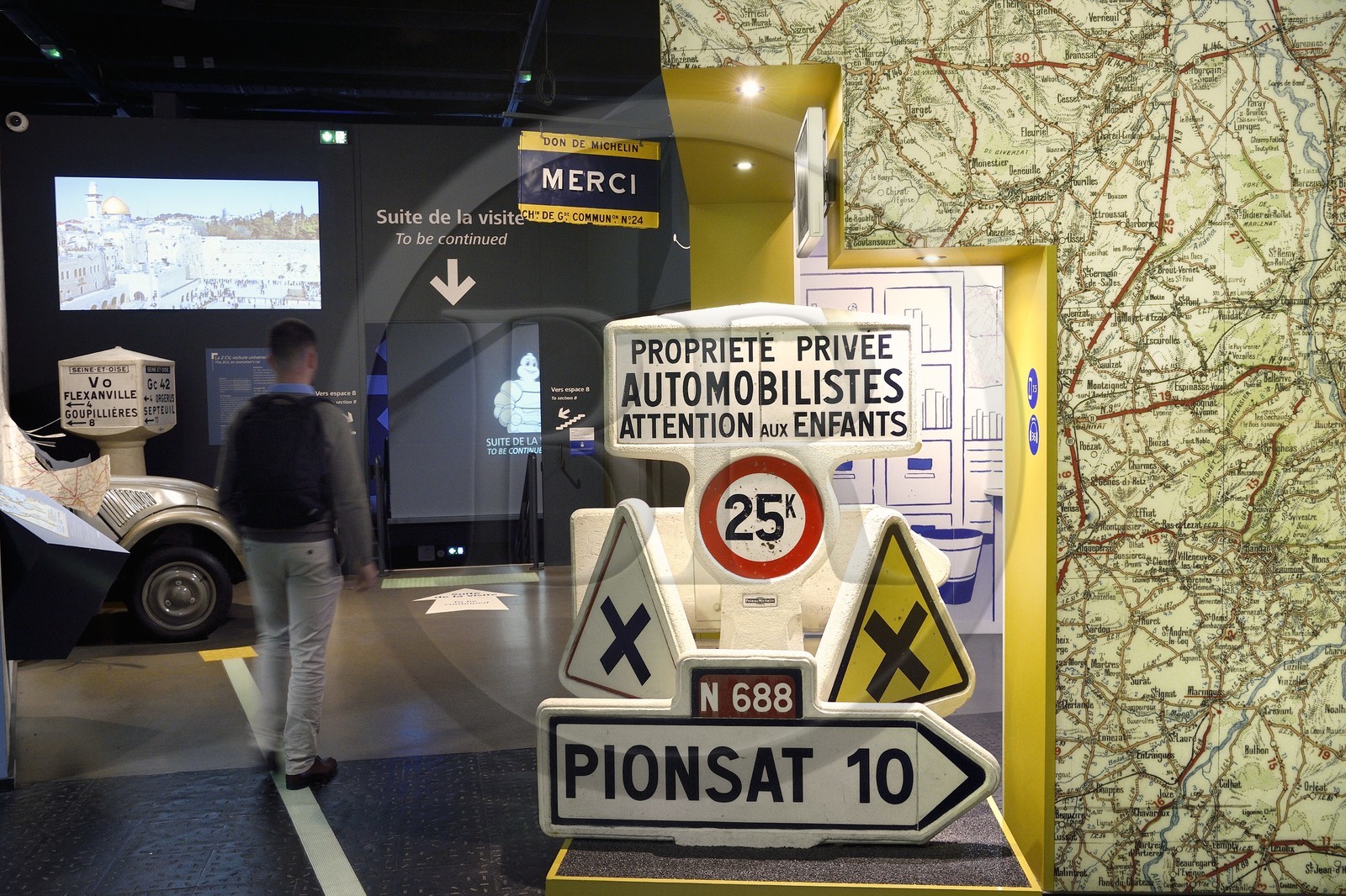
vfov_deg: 41.1
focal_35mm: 32
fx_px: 1196
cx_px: 673
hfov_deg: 58.7
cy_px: 448
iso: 1600
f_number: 7.1
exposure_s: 1/15
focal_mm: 32
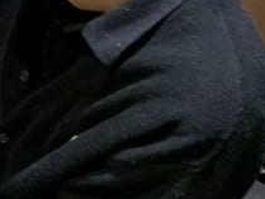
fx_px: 1218
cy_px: 29
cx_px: -468
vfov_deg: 9.3
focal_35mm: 159
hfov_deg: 10.0
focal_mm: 4.25
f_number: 1.8
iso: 100
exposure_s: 1/60
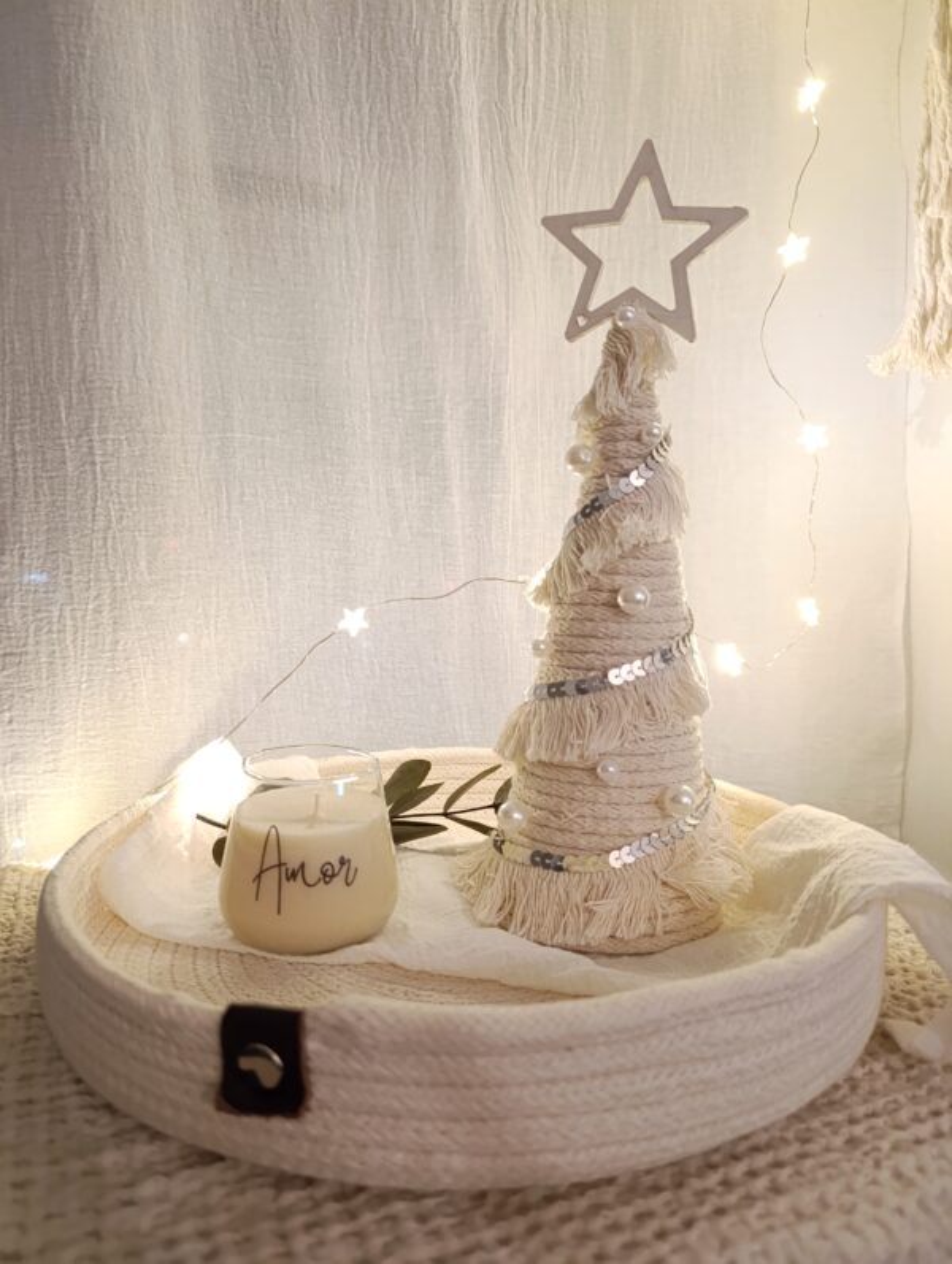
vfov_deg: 73.8
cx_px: 476
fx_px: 841
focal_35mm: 23
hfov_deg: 59.0
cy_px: 632
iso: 3200
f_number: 1.6
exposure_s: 1/25
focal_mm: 6.14
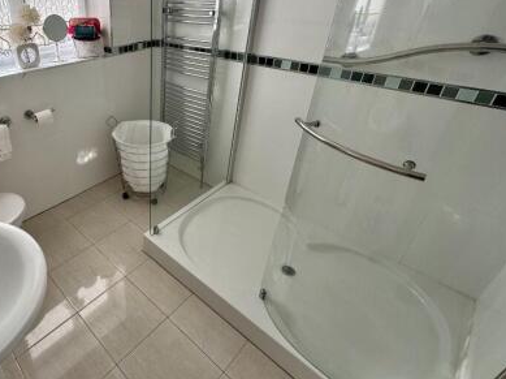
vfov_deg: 62.5
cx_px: 131
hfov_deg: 73.8
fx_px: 307
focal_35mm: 21
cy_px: 144
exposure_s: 1/117
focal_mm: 2.22
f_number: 2.2
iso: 40
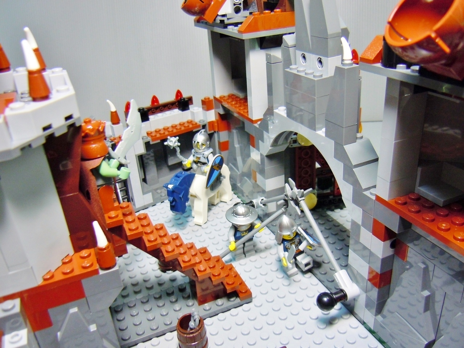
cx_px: 232
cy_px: 174
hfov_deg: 60.0
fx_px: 402
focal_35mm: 30
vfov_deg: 46.8
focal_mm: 5.4
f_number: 3.5
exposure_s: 1/15
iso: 200
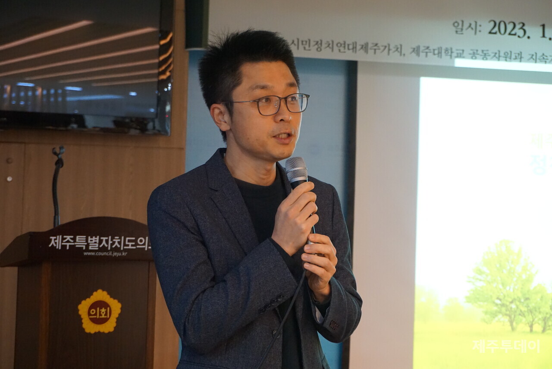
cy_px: 184
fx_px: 1082
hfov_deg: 28.6
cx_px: 276
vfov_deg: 19.3
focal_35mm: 70
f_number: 5.6
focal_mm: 47
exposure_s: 1/60
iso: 3200
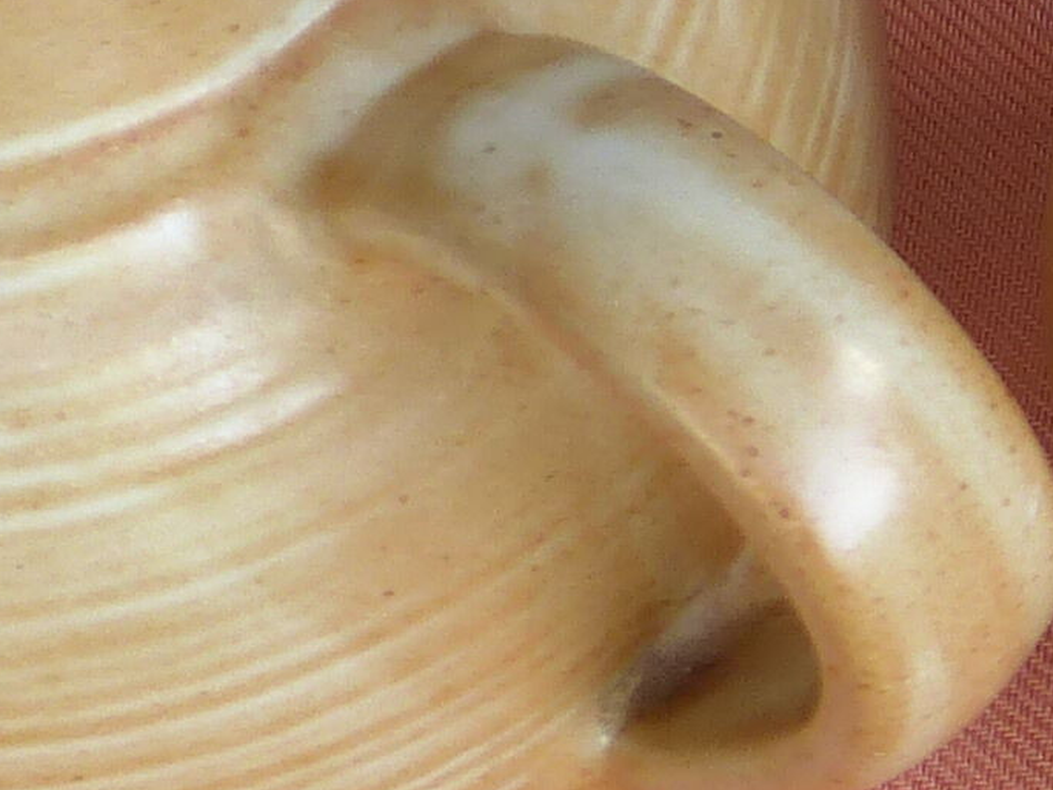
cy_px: 72
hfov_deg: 6.4
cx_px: 1995
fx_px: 9248
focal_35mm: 304
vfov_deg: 4.9
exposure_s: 1/80
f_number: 2.8
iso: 100
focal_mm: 9.4
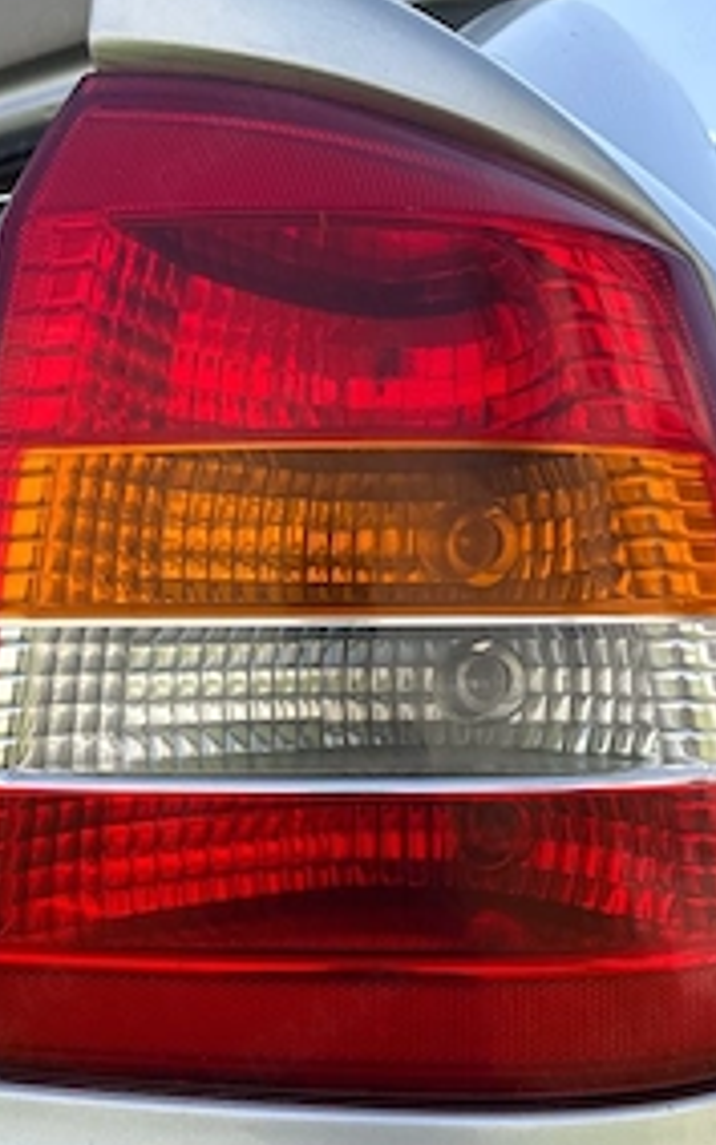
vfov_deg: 52.8
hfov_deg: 35.3
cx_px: 320
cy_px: 777
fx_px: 1123
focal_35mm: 36
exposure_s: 1/2232
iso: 100
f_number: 1.78
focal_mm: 6.76
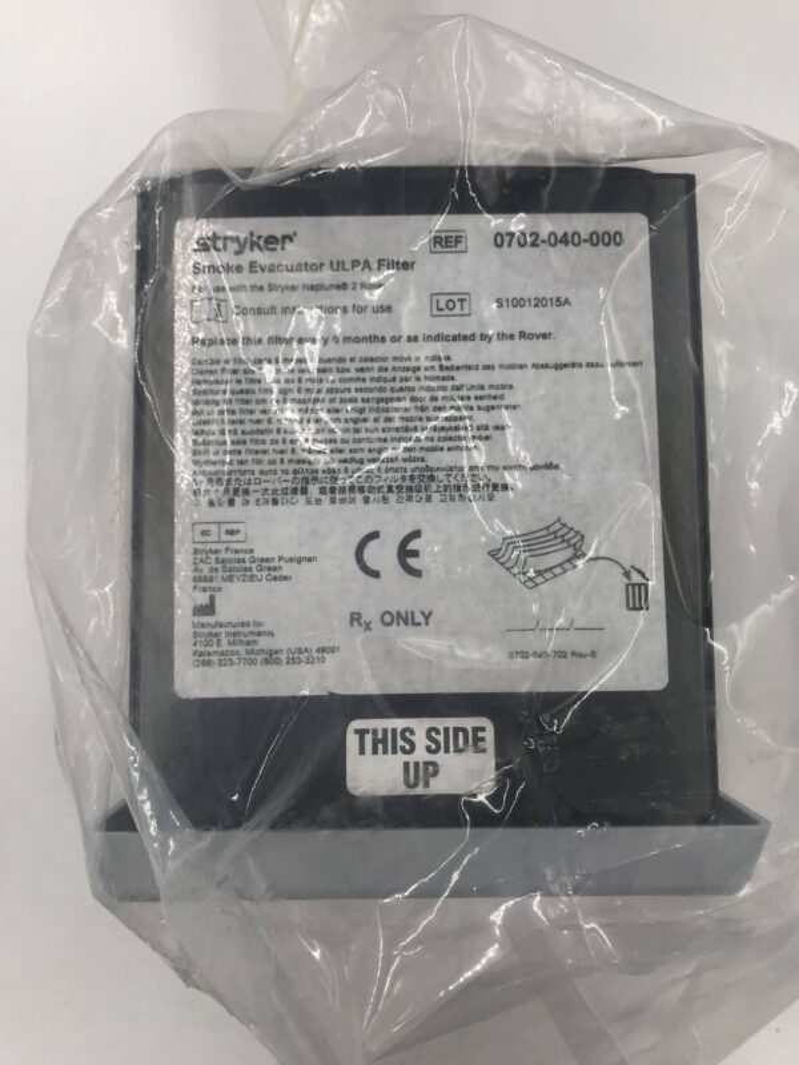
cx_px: 400
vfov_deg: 63.4
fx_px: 862
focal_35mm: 28
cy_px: 532
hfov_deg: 49.7
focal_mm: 3.99
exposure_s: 1/208
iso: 20
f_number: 1.8
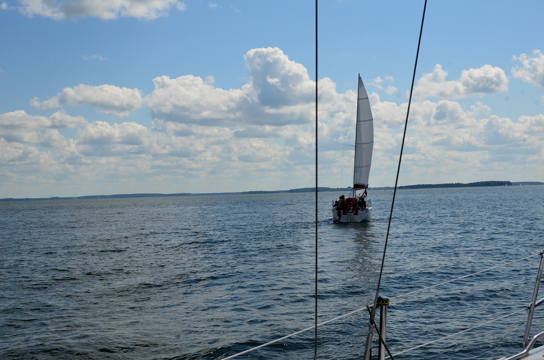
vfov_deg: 25.6
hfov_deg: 37.9
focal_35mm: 52
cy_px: 180
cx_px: 272
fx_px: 791
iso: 200
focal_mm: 35
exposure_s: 1/400
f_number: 11
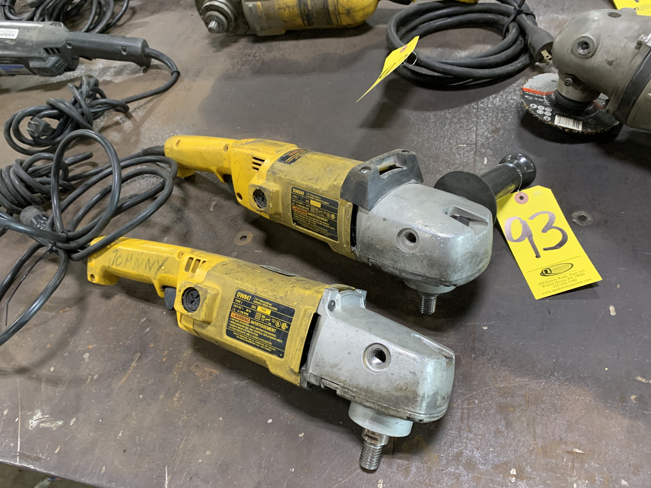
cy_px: 244
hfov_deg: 67.3
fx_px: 489
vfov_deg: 53.1
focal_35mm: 26
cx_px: 326
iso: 400
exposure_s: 1/40
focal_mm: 4.25
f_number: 1.8
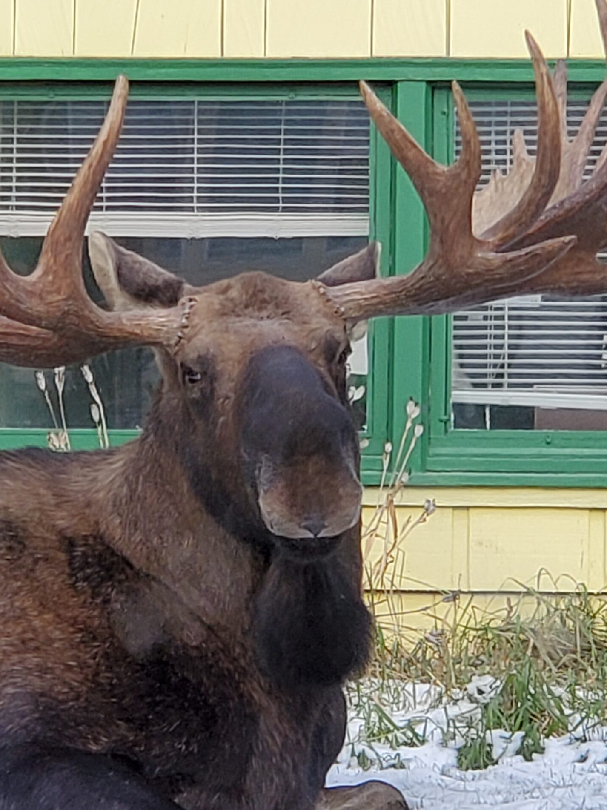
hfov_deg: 21.0
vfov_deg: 27.8
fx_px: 1637
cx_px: 234
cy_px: 406
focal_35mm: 70
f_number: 2.4
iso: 50
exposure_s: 1/187
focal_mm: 6
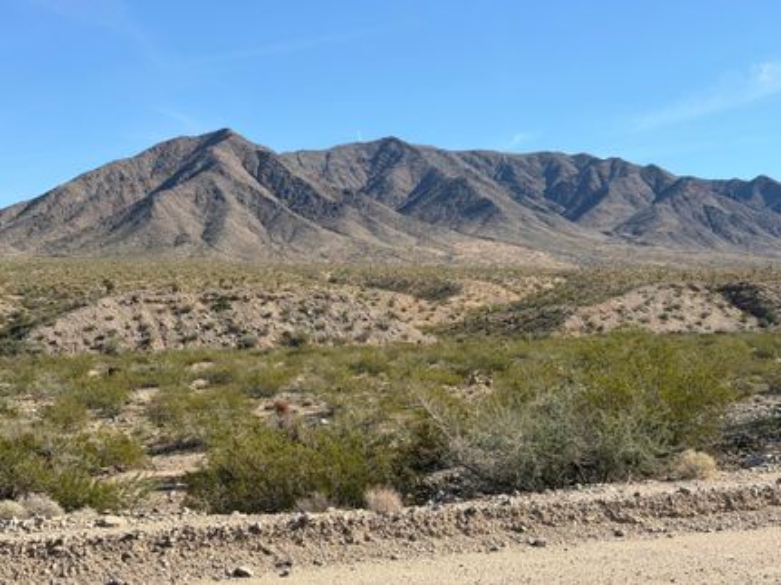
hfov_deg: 39.7
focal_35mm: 48
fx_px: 1083
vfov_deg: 30.3
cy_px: 292
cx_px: 390
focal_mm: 6.76
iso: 64
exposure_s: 1/3704
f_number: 1.78
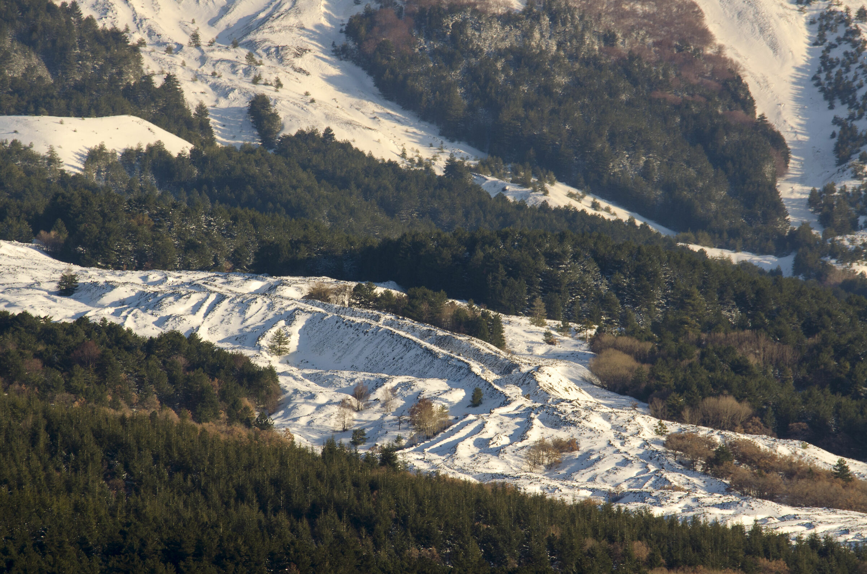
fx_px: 21632
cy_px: 287
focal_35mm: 900
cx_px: 434
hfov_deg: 2.3
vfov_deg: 1.5
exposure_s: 1/125
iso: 100
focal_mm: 600
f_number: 13
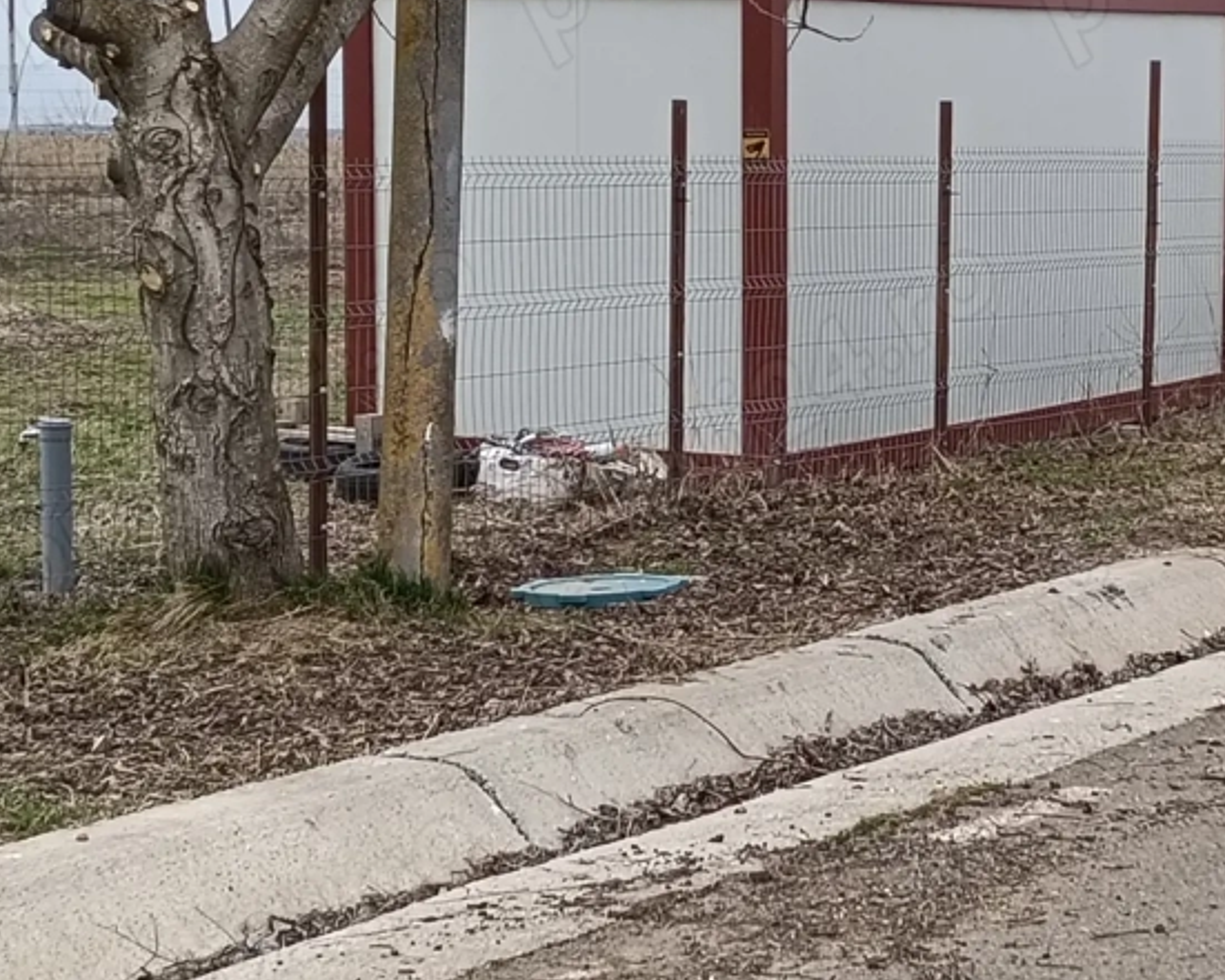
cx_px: 1014
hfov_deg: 18.8
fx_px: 3662
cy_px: 467
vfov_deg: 15.2
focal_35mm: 101
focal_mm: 3.98
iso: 50
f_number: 1.8
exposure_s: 1/302
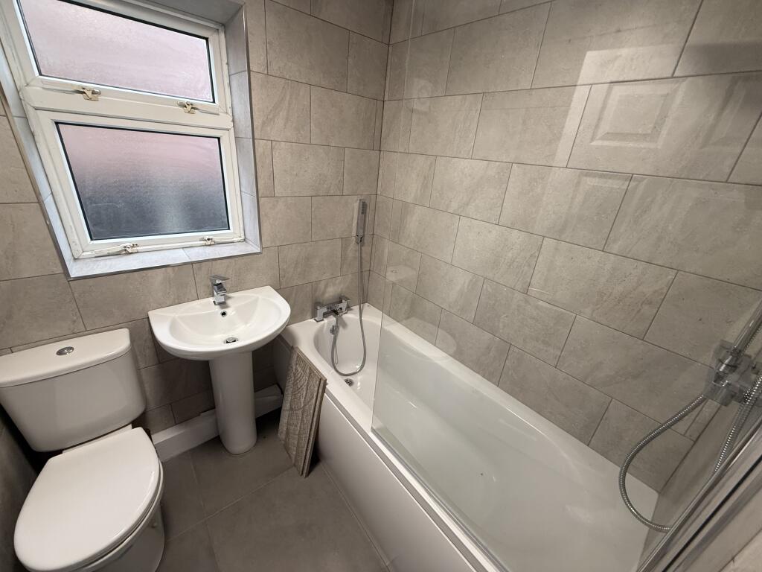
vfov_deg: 85.7
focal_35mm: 14
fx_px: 308
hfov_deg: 102.1
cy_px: 286
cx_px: 381
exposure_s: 1/100
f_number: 2.2
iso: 320
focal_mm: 2.22
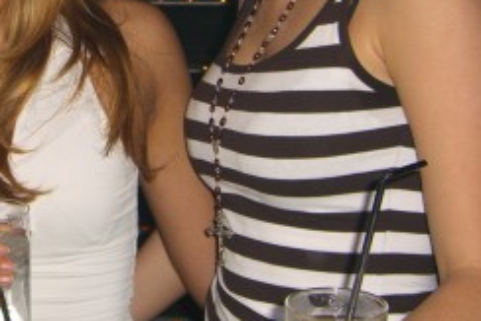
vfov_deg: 13.9
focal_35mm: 97
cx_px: 39
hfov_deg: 20.5
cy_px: 12
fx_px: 1297
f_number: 2.8
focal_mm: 7.9
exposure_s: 1/60
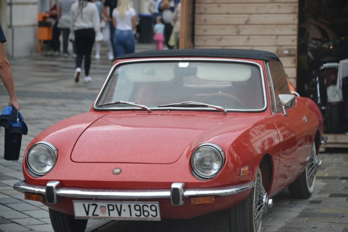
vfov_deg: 10.2
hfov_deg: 15.2
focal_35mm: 135
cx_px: 174
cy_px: 116
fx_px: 1305
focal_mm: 135
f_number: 5.6
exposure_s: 1/160
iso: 800
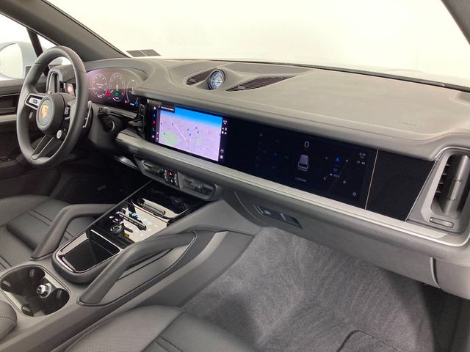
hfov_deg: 63.4
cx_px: 235
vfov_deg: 49.7
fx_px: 380
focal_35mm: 28
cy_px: 176
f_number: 1.8
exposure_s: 1/60
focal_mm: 3.99
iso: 80
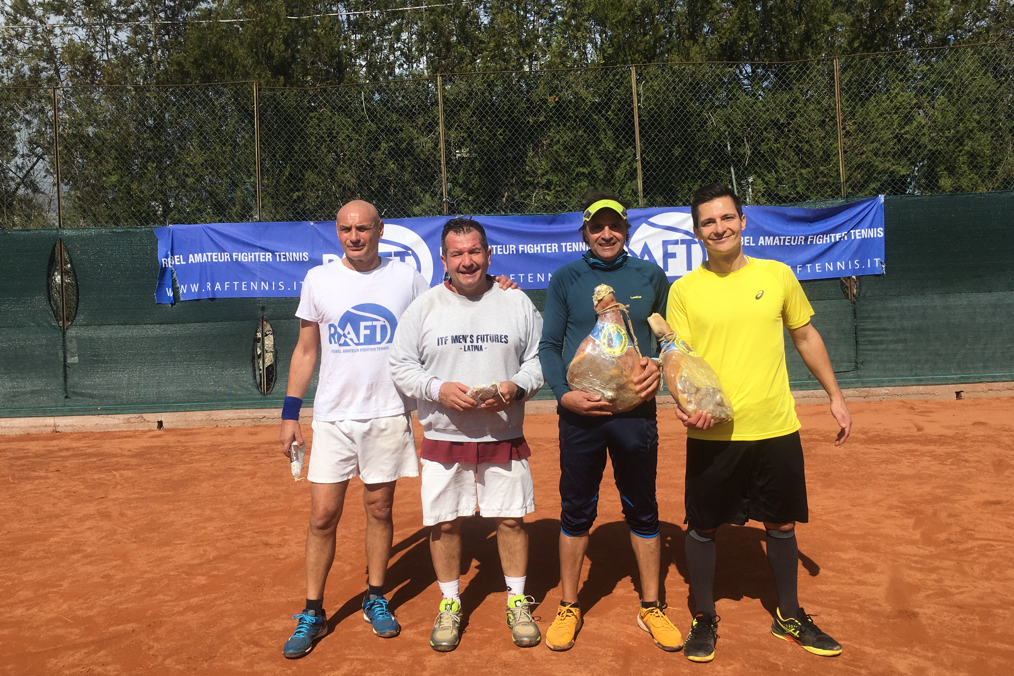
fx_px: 873
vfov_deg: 42.3
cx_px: 498
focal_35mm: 31
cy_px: 353
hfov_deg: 60.3
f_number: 2.2
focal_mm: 4.15
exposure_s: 1/3077
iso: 25
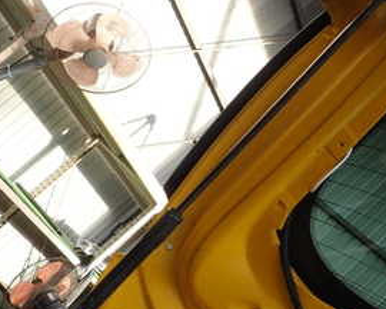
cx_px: 213
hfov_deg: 29.1
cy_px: 216
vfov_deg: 23.3
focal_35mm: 65
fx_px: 743
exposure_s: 1/160
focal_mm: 5.4
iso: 100
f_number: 3.2
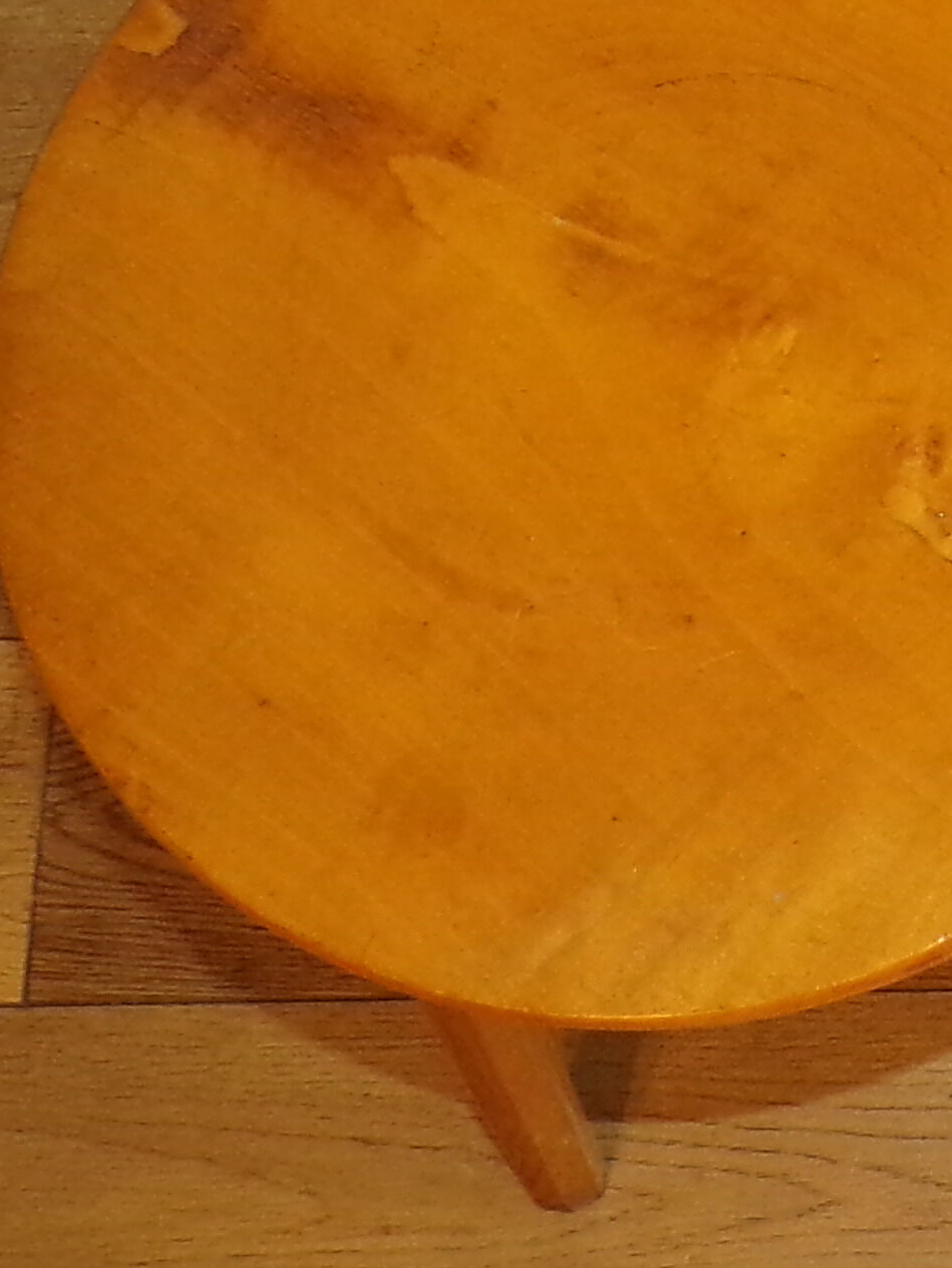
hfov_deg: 13.2
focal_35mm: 102
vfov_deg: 19.2
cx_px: 1646
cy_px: 431
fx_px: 3740
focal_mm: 5
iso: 200
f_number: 3.1
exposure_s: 1/34
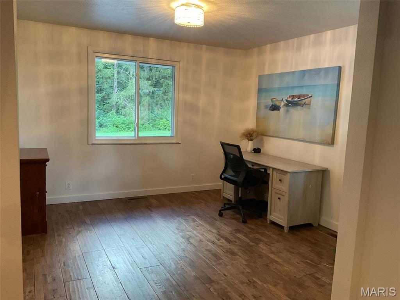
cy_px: 150
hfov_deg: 61.7
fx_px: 335
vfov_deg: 48.2
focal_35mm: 29
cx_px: 200
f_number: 1.8
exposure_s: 1/60
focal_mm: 3
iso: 160
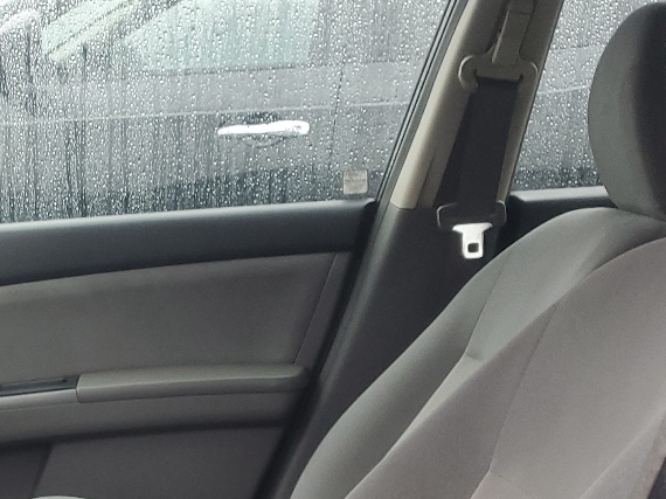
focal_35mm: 73
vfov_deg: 19.2
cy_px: 568
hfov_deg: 24.7
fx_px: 1404
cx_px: -85
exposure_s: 1/60.2
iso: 67
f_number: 1.5
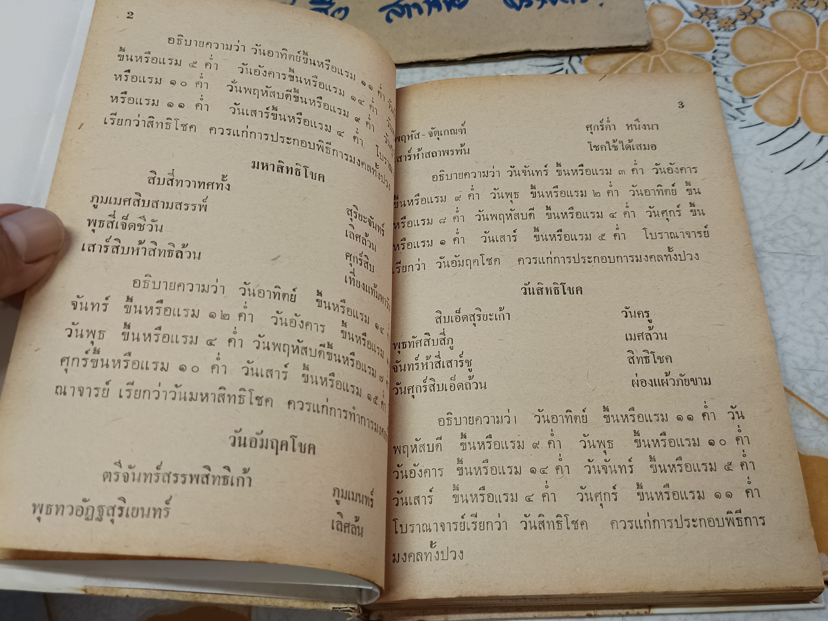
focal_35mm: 24
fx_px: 574
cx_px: 414
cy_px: 310
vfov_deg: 56.8
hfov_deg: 71.6
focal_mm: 5.31
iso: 754
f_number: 1.7
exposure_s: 1/50
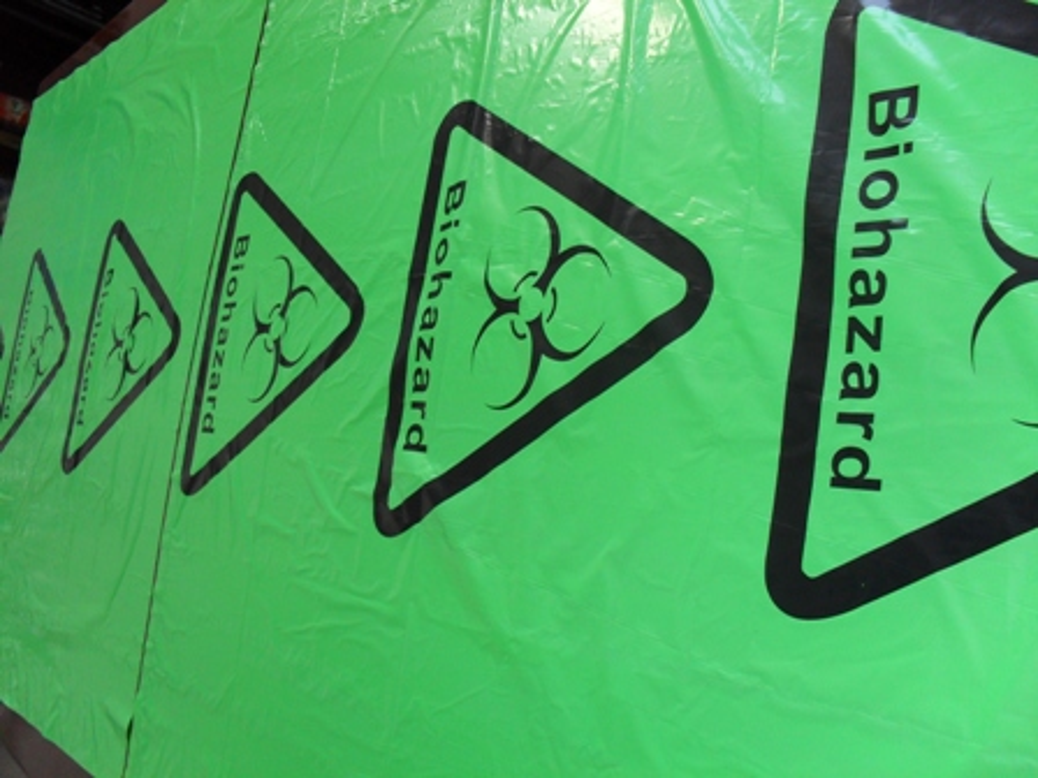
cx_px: 519
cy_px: 389
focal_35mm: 35
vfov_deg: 40.7
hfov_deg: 52.6
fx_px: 1050
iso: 160
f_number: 3.2
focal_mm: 6.3
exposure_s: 1/45
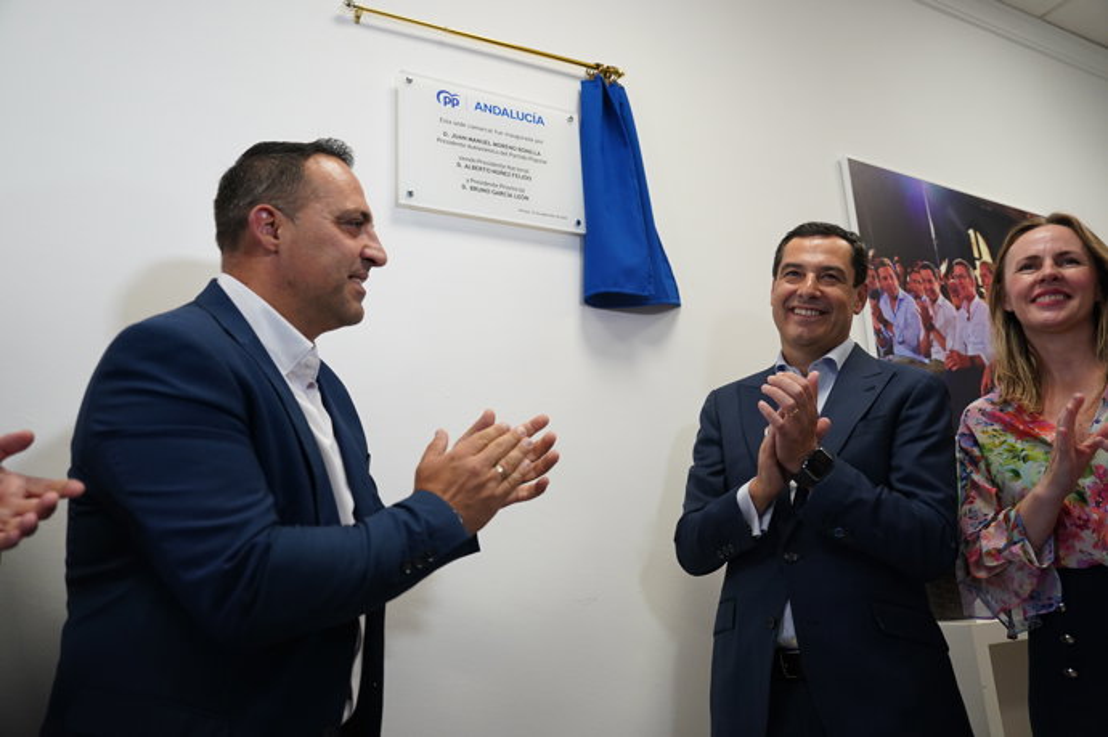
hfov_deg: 69.4
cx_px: 554
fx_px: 800
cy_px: 368
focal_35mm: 26
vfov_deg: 49.5
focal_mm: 26
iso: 2000
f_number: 2.8
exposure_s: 1/800
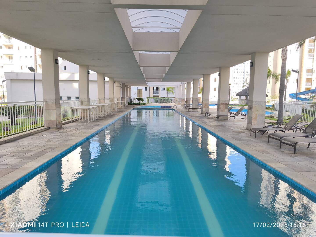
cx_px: 158
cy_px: 118
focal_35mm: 23
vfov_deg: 58.9
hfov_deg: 73.9
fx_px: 210
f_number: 1.6
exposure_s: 1/567
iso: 50
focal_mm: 6.57
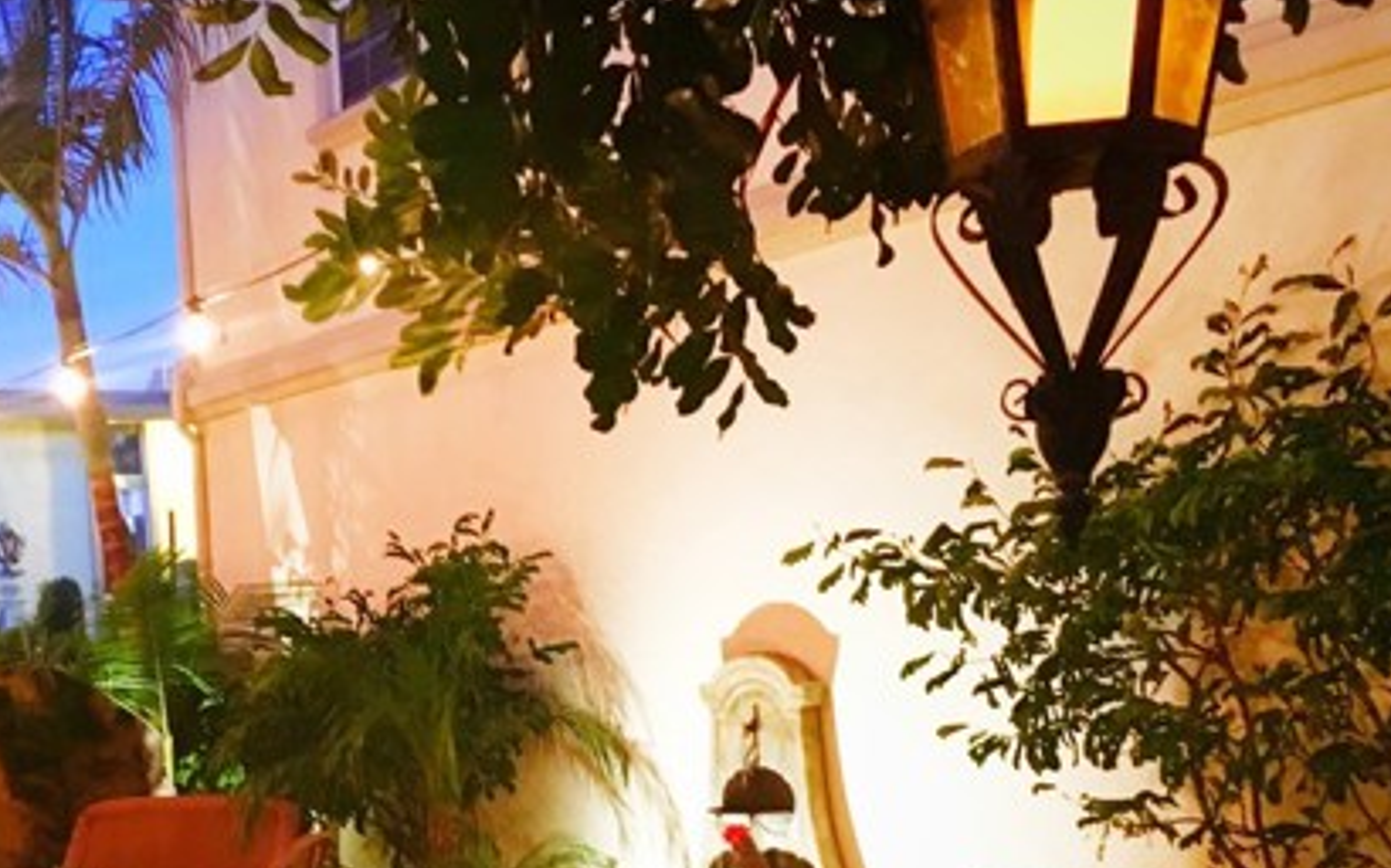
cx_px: 360
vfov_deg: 26.0
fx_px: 1819
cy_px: 783
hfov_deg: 40.7
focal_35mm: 48
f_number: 2.2
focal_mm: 4.15
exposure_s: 1/15
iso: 500
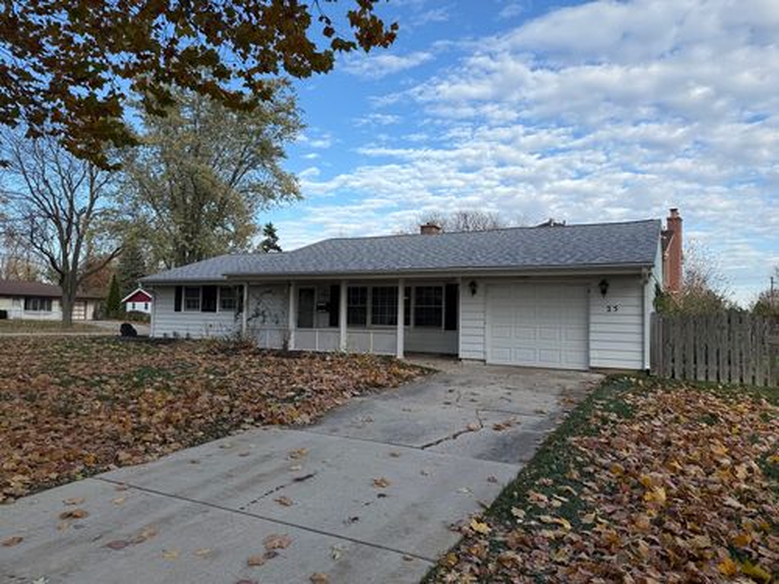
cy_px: 292
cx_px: 390
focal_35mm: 24
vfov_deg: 56.8
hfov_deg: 71.6
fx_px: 540
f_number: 1.78
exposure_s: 1/2232
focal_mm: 6.76
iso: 80
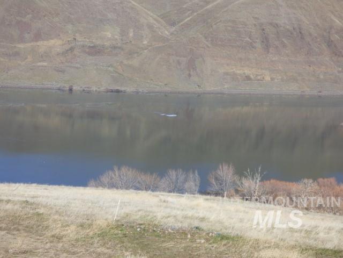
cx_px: 172
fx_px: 684
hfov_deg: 28.2
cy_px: 129
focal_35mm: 69
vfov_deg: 21.3
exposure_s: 1/640
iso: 100
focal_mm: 11.76
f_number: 4.2
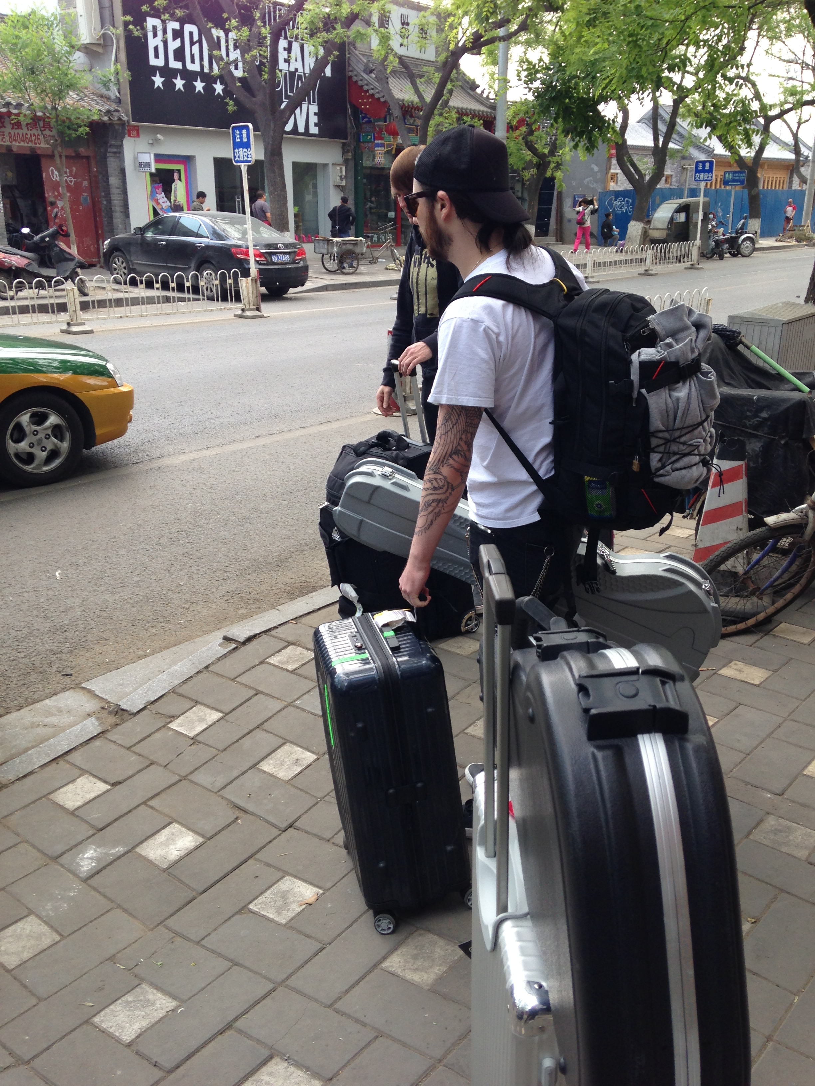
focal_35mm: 33
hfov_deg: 42.9
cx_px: 408
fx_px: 1036
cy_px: 543
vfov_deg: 55.4
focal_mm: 4.12
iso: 50
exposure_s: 1/216
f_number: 2.4
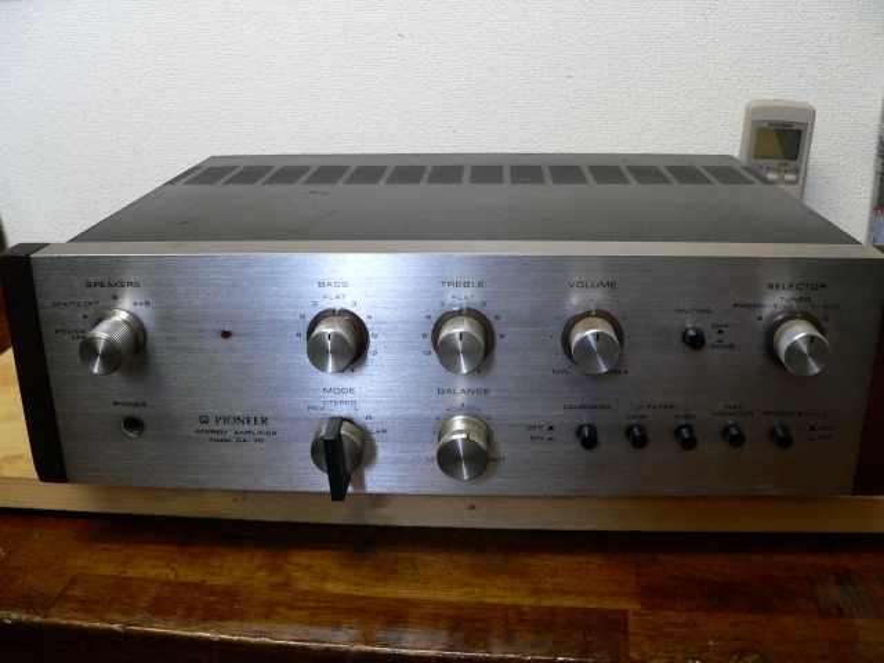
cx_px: 442
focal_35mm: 36
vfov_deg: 39.7
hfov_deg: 51.4
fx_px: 919
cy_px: 332
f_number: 2.8
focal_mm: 6
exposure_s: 1/15
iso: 200
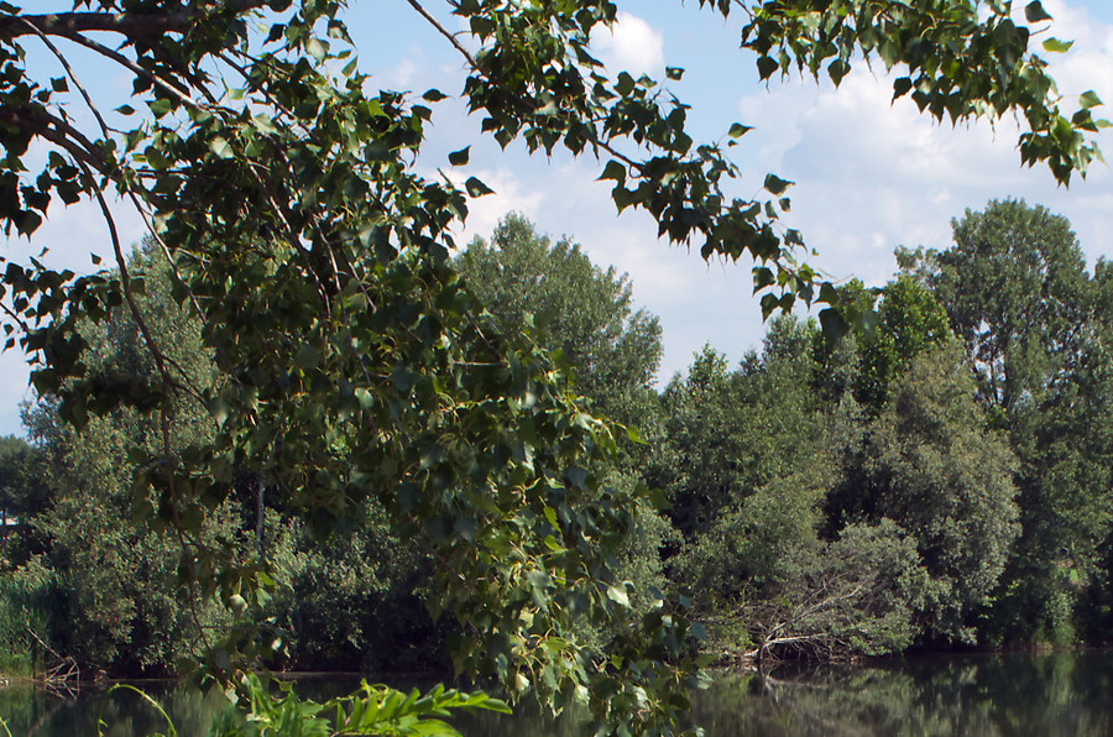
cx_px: 852
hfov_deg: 18.2
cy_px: 893
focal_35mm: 112
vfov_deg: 11.9
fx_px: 3455
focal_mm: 28
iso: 100
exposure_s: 1/100
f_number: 9
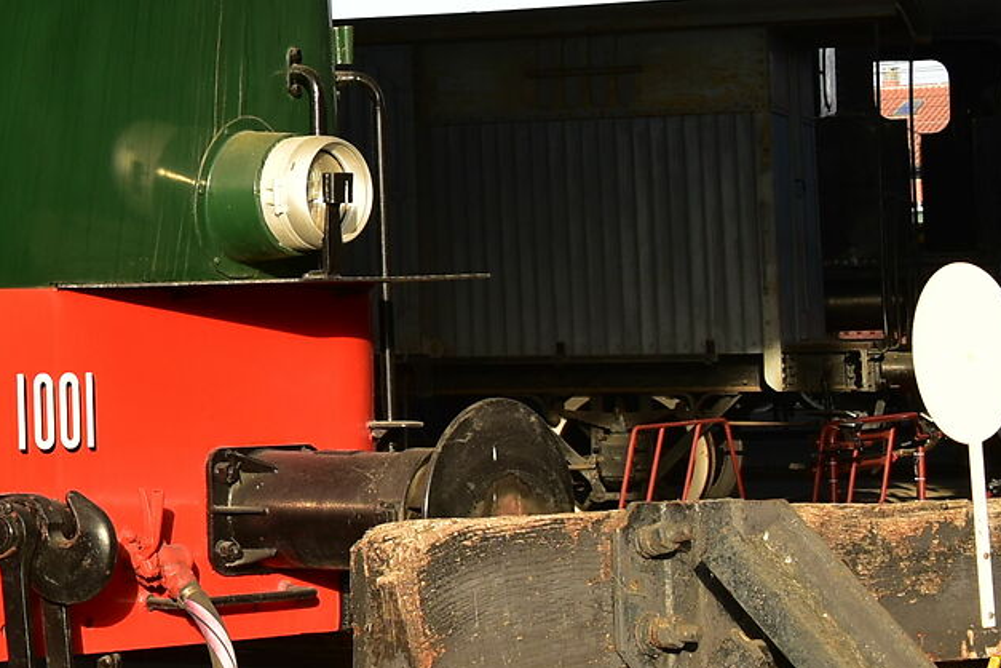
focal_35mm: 134
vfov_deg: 10.2
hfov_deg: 14.0
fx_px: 3726
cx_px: -642
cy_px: 181
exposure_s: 1/160
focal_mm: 35
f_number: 8
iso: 200
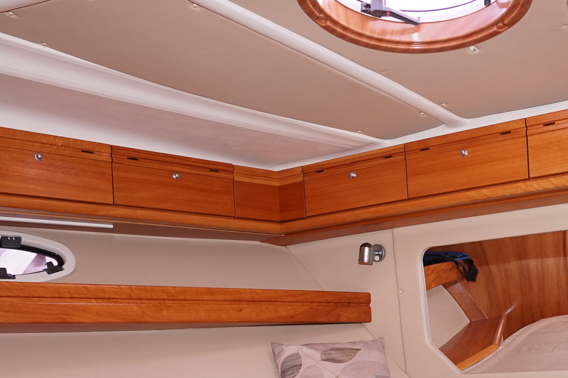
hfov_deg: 41.1
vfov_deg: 26.9
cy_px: 415
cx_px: 447
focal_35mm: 46
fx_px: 726
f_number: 4
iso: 400
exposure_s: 1/160
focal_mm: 17
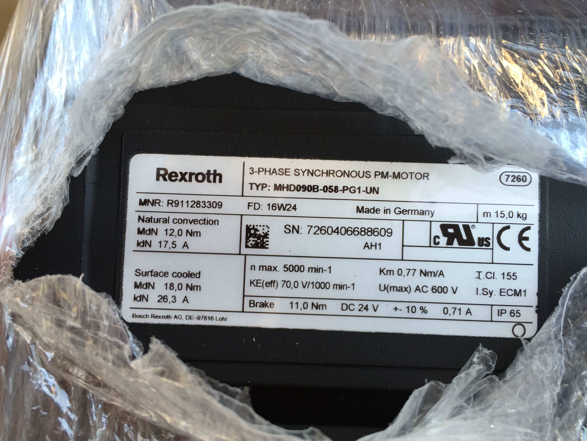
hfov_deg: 61.7
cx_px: 294
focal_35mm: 29
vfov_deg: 48.2
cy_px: 220
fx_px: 492
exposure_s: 1/100
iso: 40
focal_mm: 4.15
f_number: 2.2
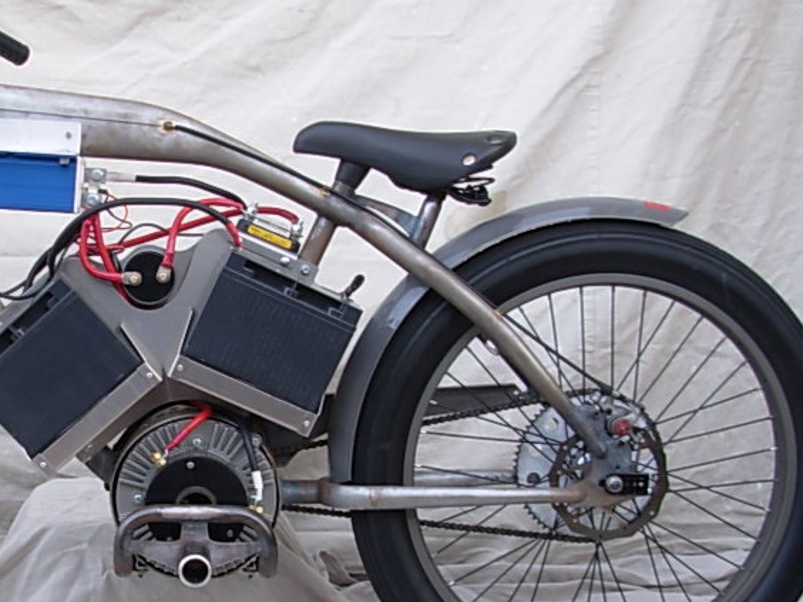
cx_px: 151
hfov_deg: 27.6
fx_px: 1601
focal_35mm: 69
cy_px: 434
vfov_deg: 21.2
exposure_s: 1/85.4
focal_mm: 6.3
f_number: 2.9
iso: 50
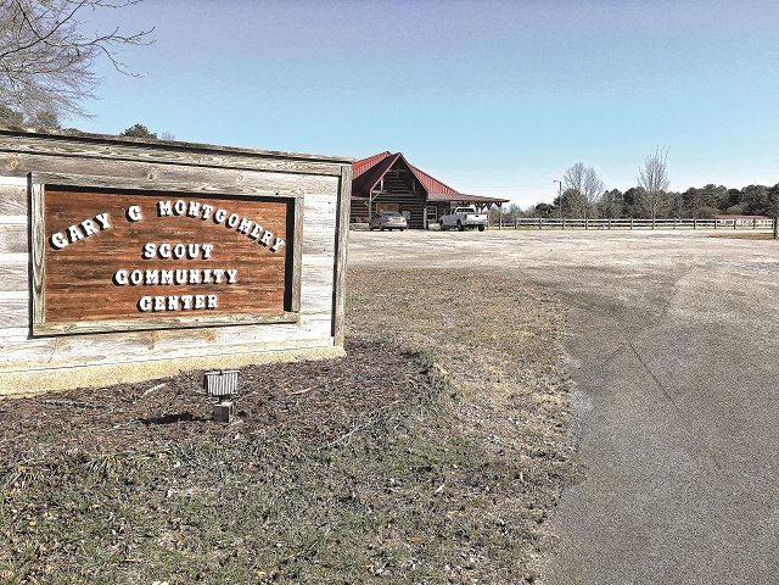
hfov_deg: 61.7
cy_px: 292
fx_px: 653
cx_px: 390
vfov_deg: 48.2
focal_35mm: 29
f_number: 2.2
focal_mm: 4.15
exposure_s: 1/1500
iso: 25
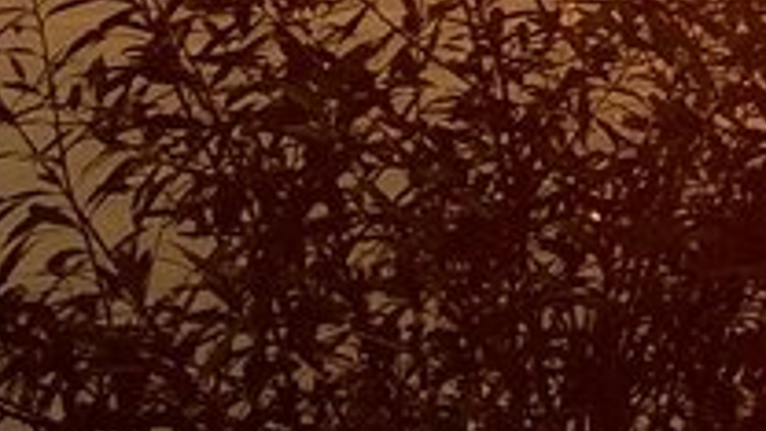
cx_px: 2188
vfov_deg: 5.3
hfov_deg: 8.5
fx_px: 4448
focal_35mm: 219
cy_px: -707
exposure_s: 1/933
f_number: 2.2
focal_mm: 4.15
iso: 32
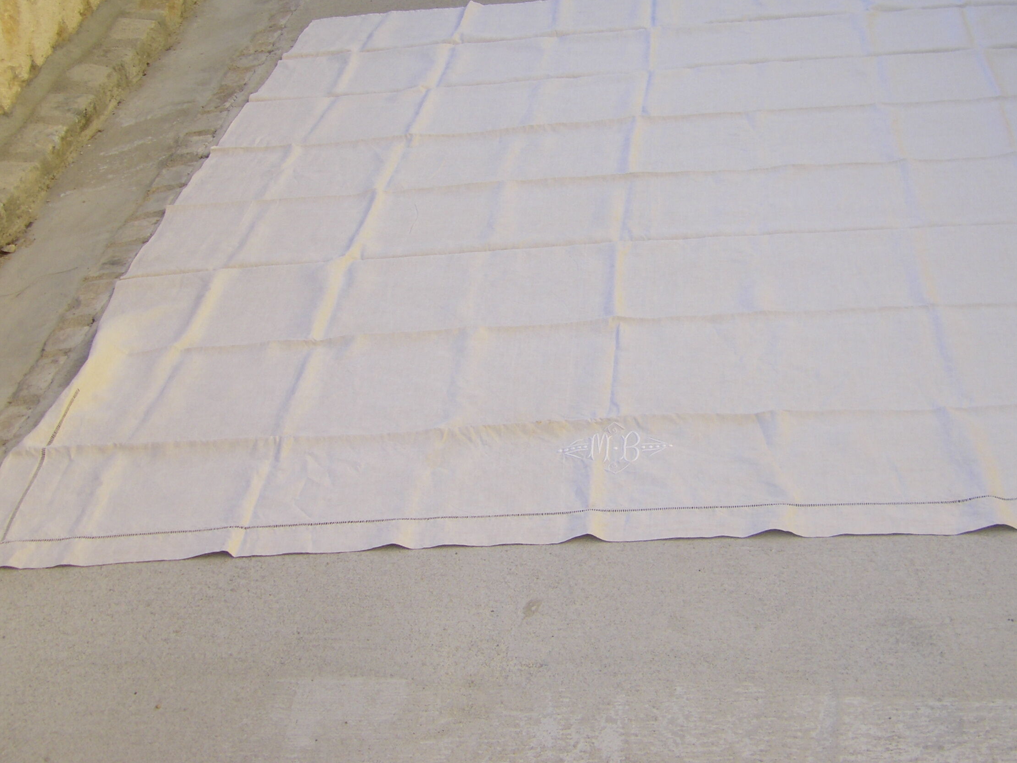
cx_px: 624
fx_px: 1645
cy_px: 286
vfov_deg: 26.0
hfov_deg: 34.2
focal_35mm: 56
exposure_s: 1/200
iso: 64
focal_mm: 6.3
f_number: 3.5
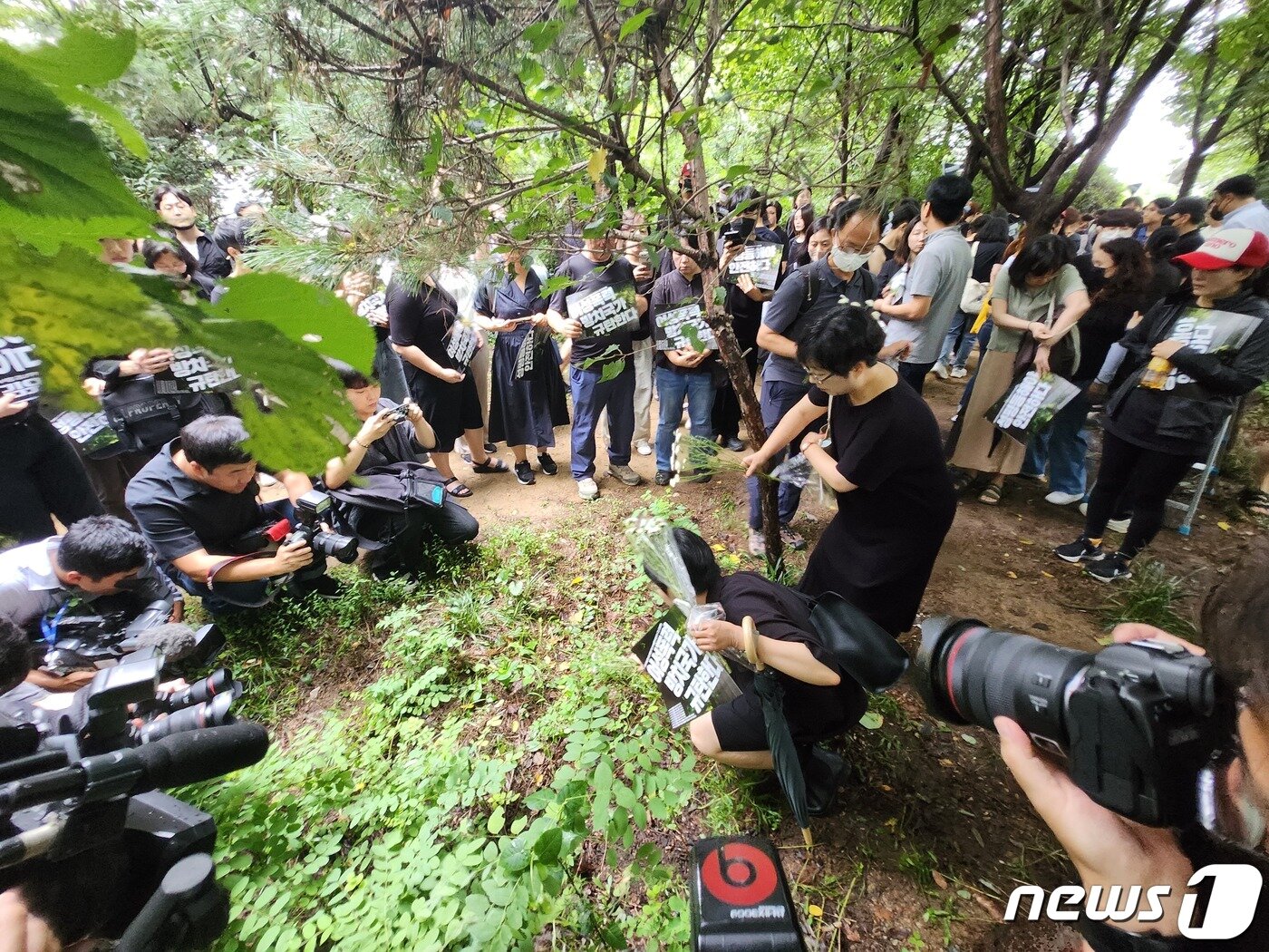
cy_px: 476
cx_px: 634
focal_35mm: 13
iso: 250
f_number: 2.2
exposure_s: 1/50
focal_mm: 1.7
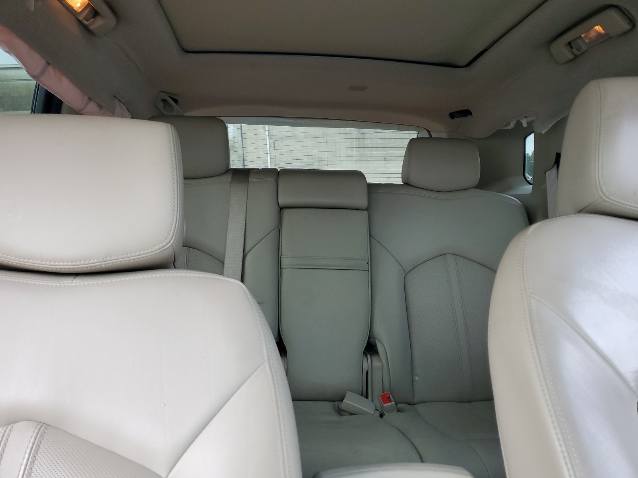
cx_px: 319
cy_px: 239
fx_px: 479
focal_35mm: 26
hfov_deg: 67.3
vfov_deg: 53.1
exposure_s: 1/60.2
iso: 62
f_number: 1.5
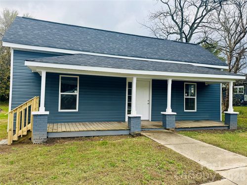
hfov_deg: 71.6
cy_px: 92
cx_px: 124
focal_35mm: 24
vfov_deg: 56.8
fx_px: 171
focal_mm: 6.76
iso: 80
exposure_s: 1/912
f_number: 1.78
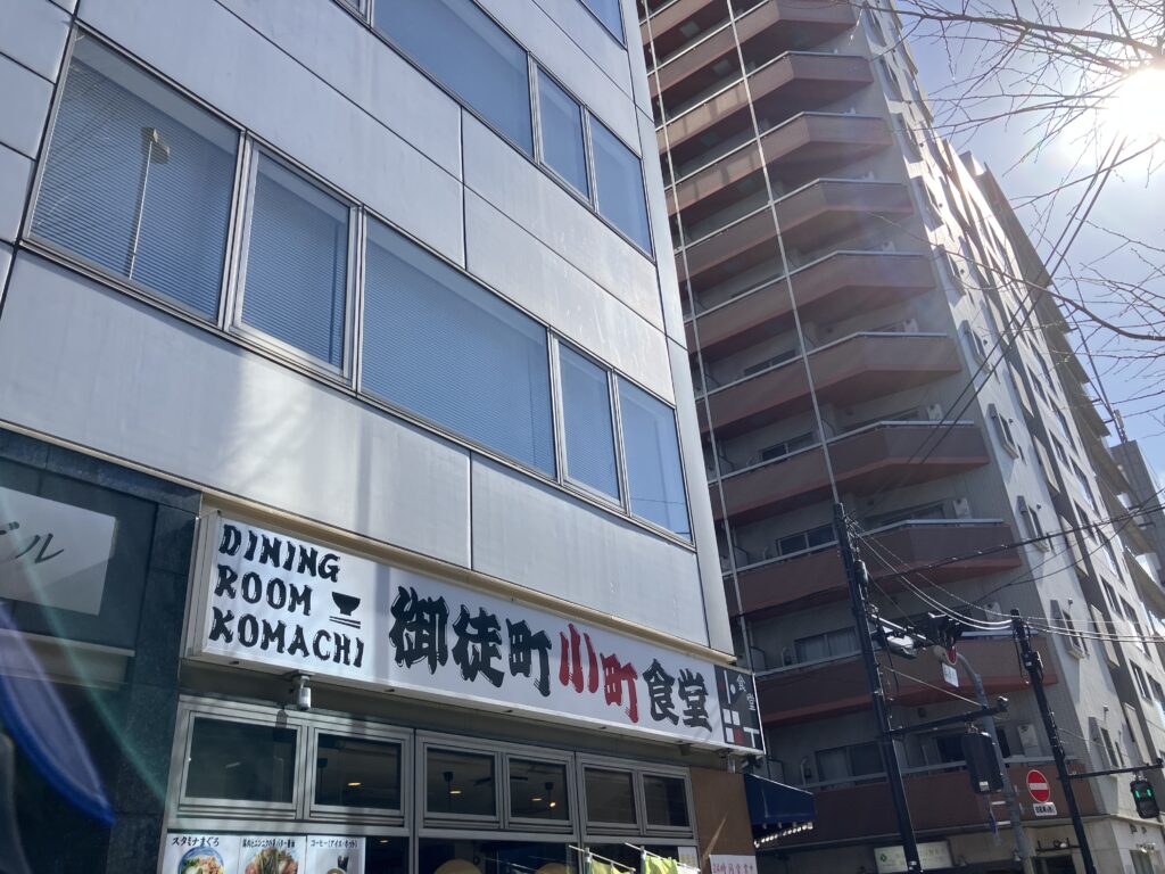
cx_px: 582
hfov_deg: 63.4
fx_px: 942
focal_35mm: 28
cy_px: 437
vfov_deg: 49.7
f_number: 1.8
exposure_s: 1/1473
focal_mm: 3.99
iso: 32
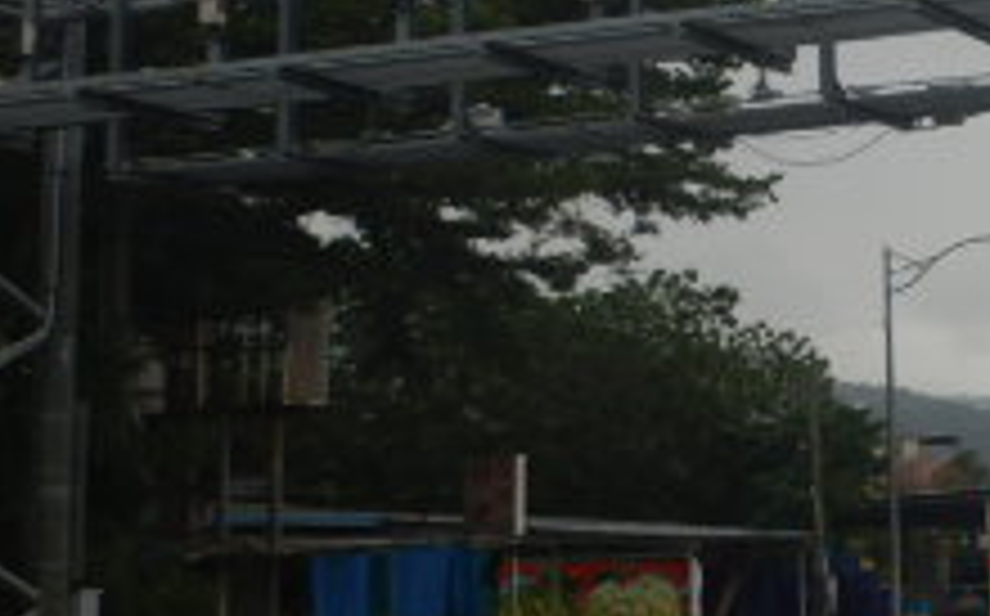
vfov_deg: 12.3
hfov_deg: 18.2
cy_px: 54
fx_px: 2830
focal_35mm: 105
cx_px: 1364
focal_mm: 6.1
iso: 125
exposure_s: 1/400
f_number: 4.2
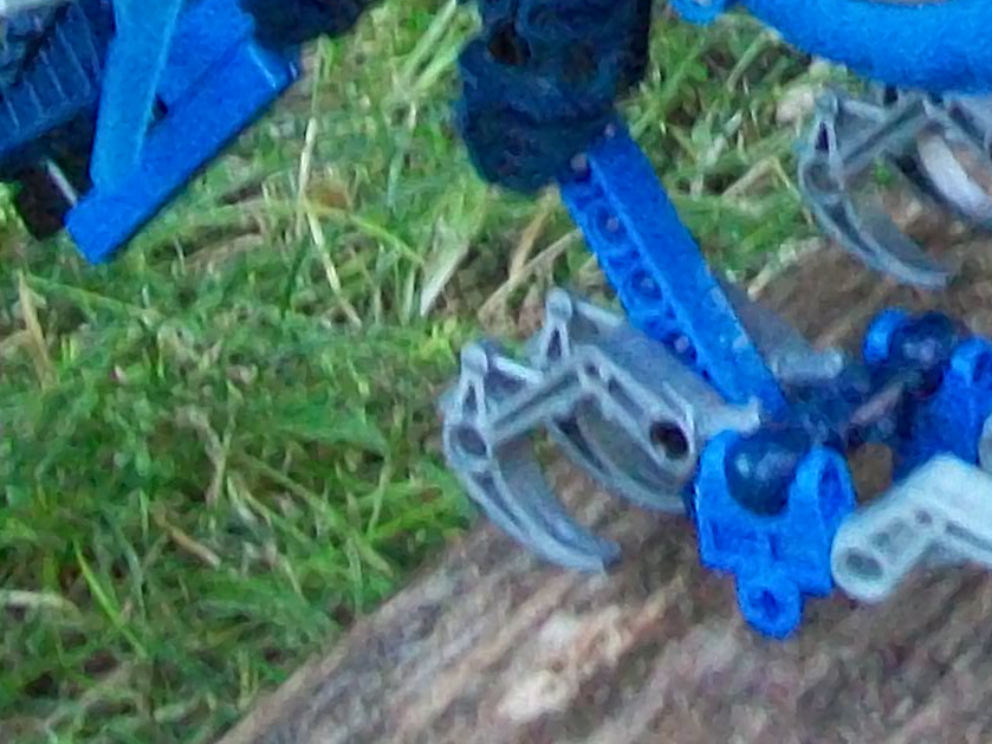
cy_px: -593
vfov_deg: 9.5
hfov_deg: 13.0
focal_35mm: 149
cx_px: 1103
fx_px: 4269
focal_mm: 6
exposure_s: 1/20
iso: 400
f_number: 2.7
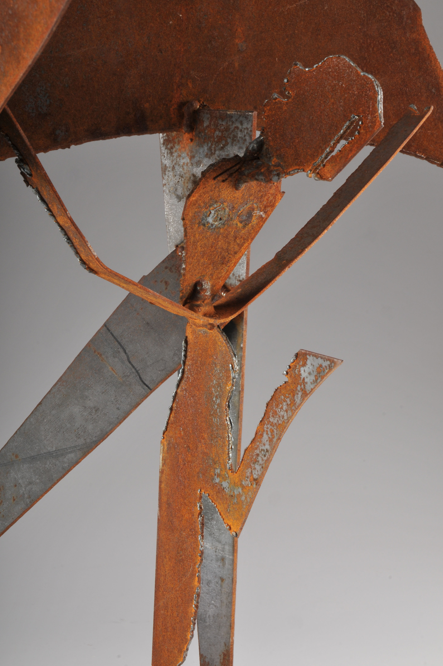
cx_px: 220
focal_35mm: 84
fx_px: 1545
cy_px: 337
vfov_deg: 24.4
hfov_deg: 16.3
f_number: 20
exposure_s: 1/250
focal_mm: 55
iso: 160
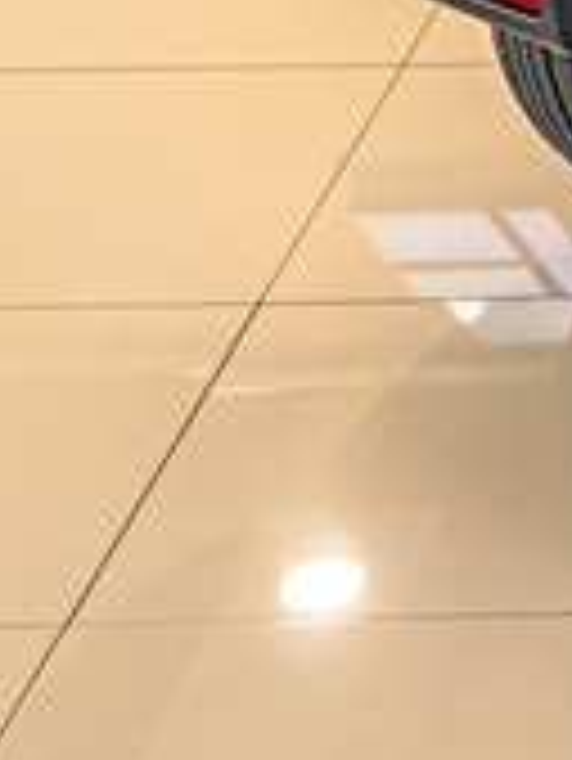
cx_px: 1498
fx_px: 3587
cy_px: -562
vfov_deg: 11.3
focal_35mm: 163
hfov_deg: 8.2
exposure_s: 1/125
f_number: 5
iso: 1600
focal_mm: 28
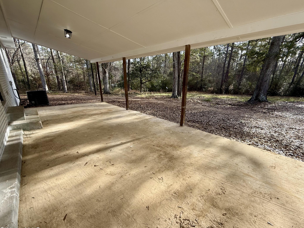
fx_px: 132
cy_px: 119
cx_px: 153
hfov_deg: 98.2
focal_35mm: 15
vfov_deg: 81.7
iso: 50
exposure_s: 1/319
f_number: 2.2
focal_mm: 2.22
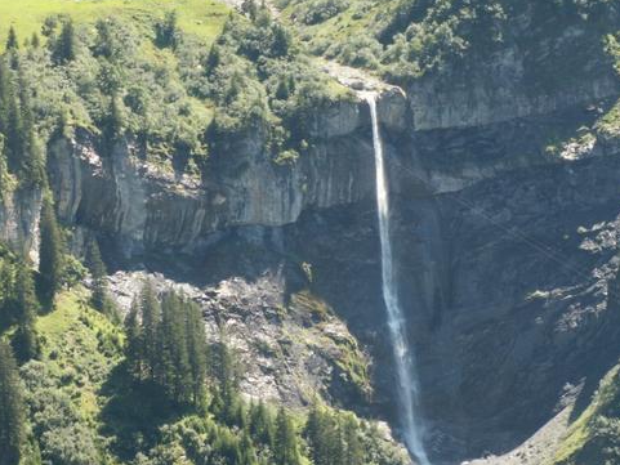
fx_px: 2956
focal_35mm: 165
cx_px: 308
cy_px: 200
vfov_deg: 9.0
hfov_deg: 12.0
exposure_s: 1/50
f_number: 6.3
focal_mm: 20.23
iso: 50
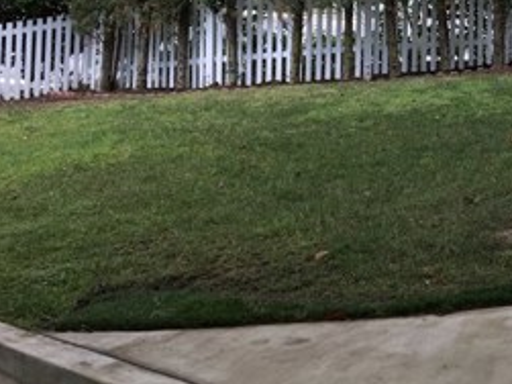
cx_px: 618
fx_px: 1094
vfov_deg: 19.3
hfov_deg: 23.9
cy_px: -8
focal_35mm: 74
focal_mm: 4.15
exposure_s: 1/418
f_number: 2.2
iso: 25
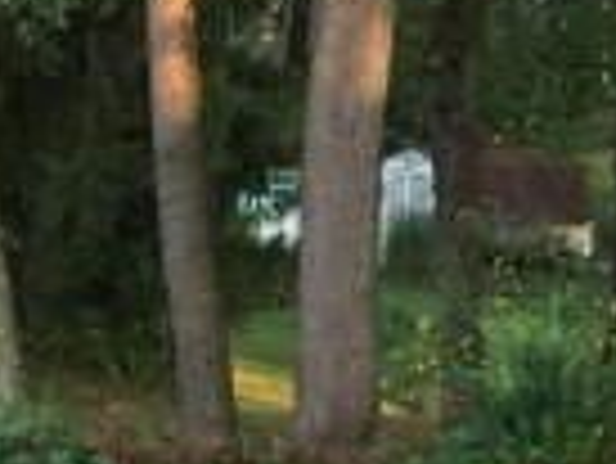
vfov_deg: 8.7
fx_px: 3010
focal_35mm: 169
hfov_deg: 11.6
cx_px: -9
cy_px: 563
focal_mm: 4.15
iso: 32
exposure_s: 1/40
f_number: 2.2
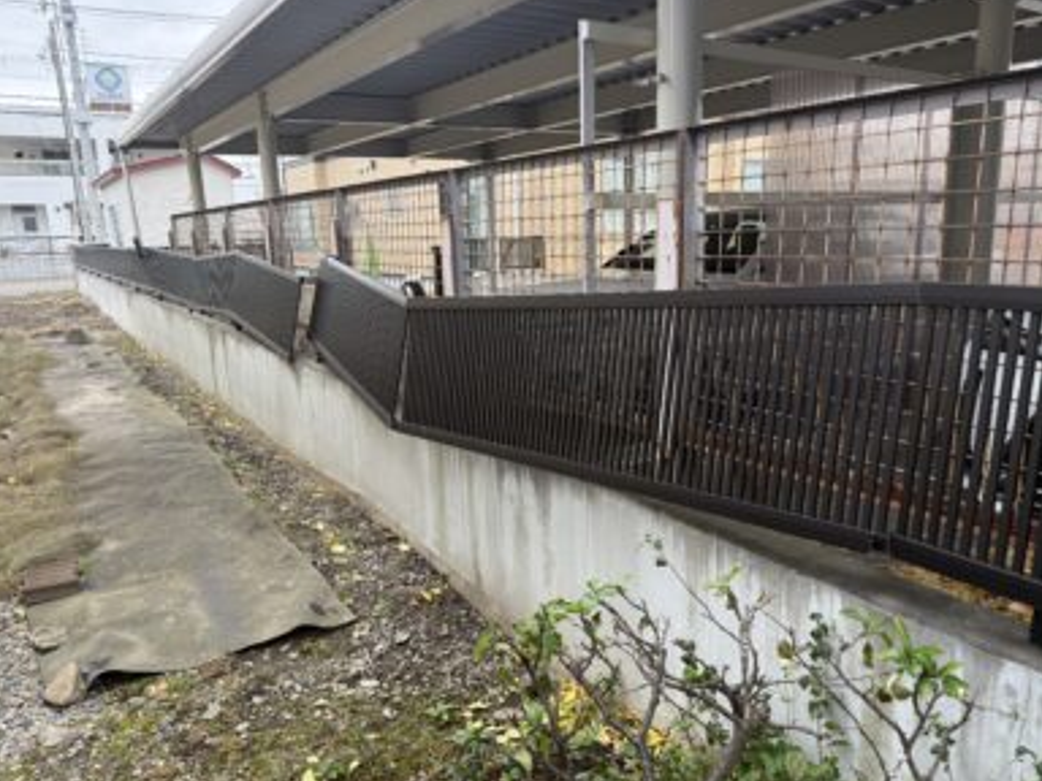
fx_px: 753
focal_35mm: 25
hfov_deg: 69.4
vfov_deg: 54.9
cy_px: 390
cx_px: 535
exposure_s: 1/345
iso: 100
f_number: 1.78
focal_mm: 6.76
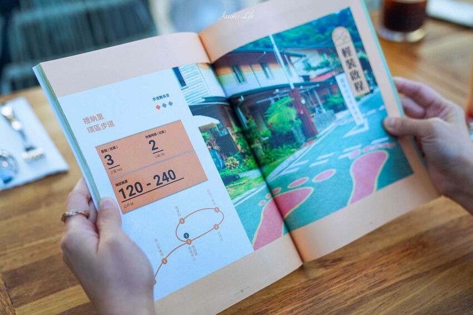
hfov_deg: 41.9
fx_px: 617
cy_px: 158
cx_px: 236
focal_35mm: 47
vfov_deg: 28.6
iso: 100
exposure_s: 1/80
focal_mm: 47
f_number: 2.8
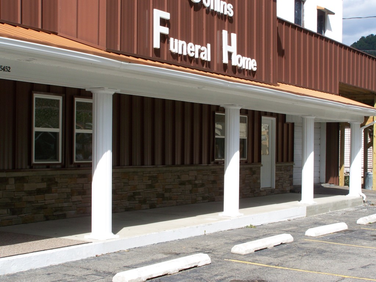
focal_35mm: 65
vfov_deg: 22.6
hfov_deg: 29.8
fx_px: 706
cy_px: 141
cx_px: 188
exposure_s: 1/400
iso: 64
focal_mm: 10.7
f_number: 4.5
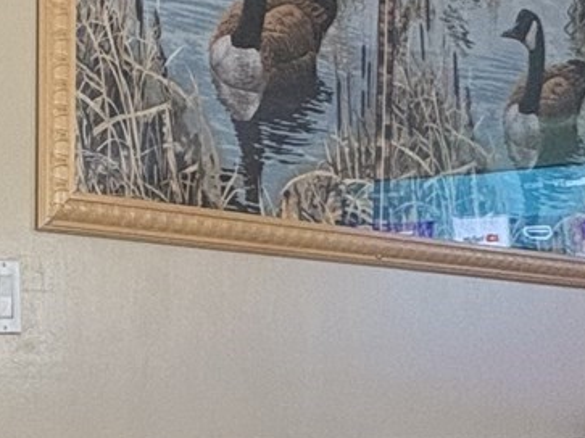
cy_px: 560
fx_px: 1335
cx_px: -216
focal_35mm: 79
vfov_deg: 17.5
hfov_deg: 21.8
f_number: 2.2
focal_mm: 2.22
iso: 200
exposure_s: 1/60
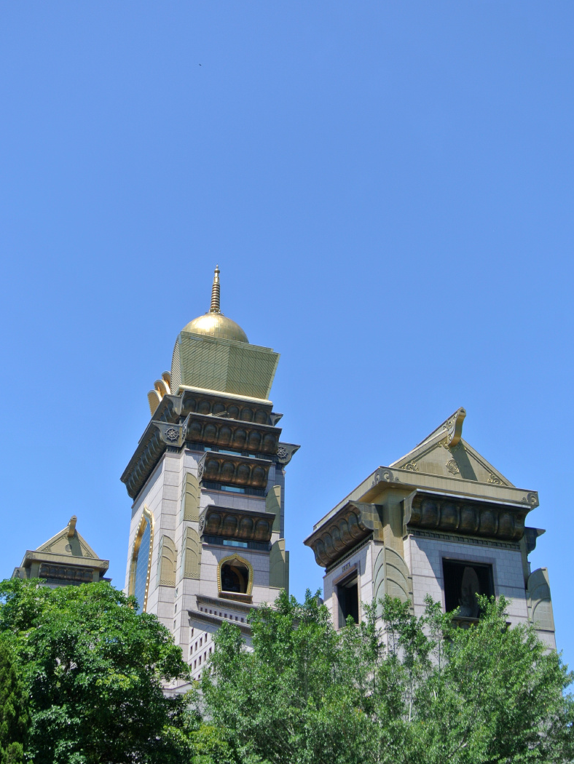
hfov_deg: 32.9
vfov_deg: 42.9
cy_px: 336
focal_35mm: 44
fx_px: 972
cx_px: 288
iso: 100
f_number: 4.2
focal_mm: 15.1
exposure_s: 1/500
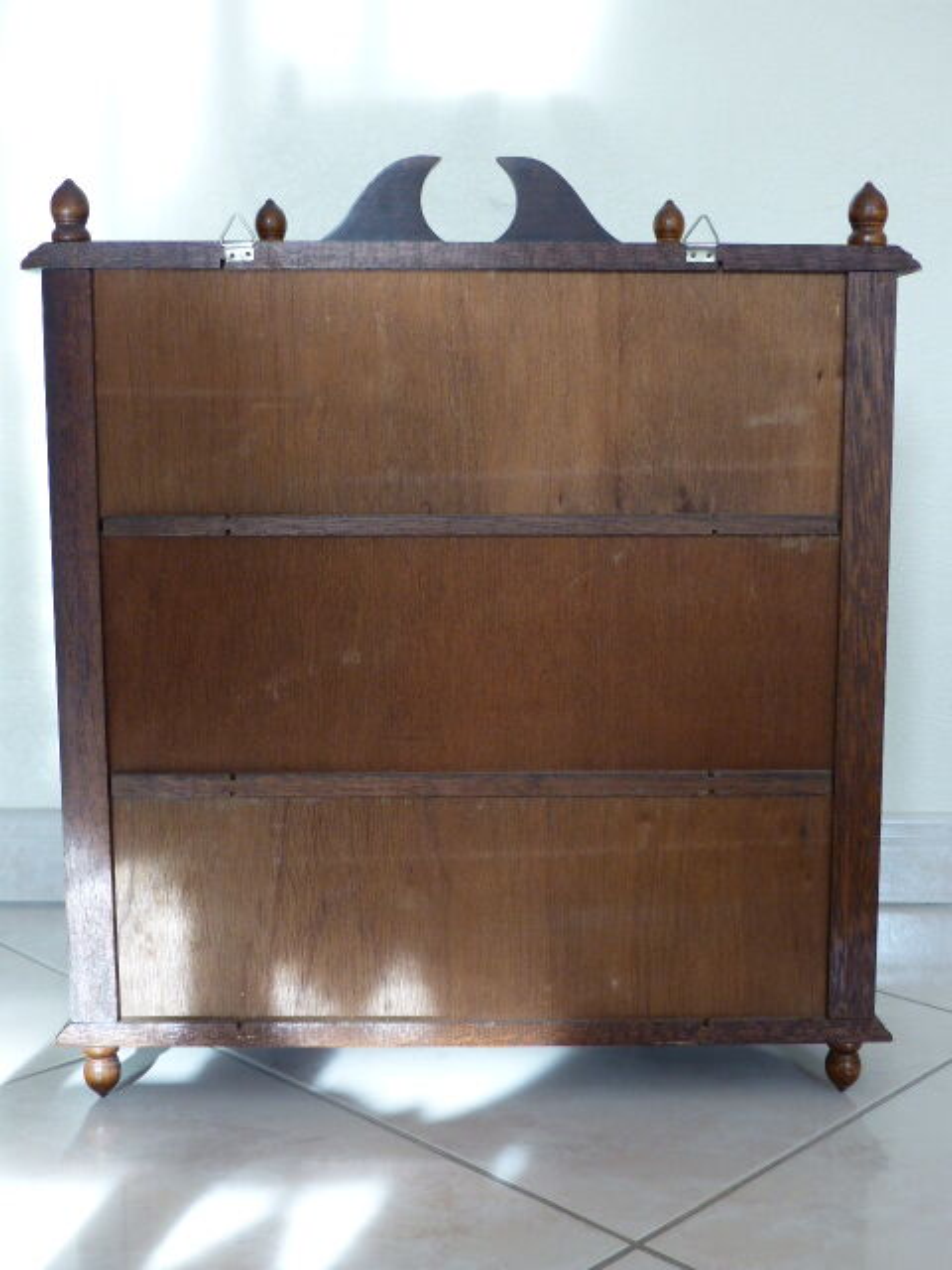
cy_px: 635
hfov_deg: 35.1
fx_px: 1503
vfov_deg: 45.8
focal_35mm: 41
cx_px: 476
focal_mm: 7.4
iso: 200
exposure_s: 1/60
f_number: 2.8
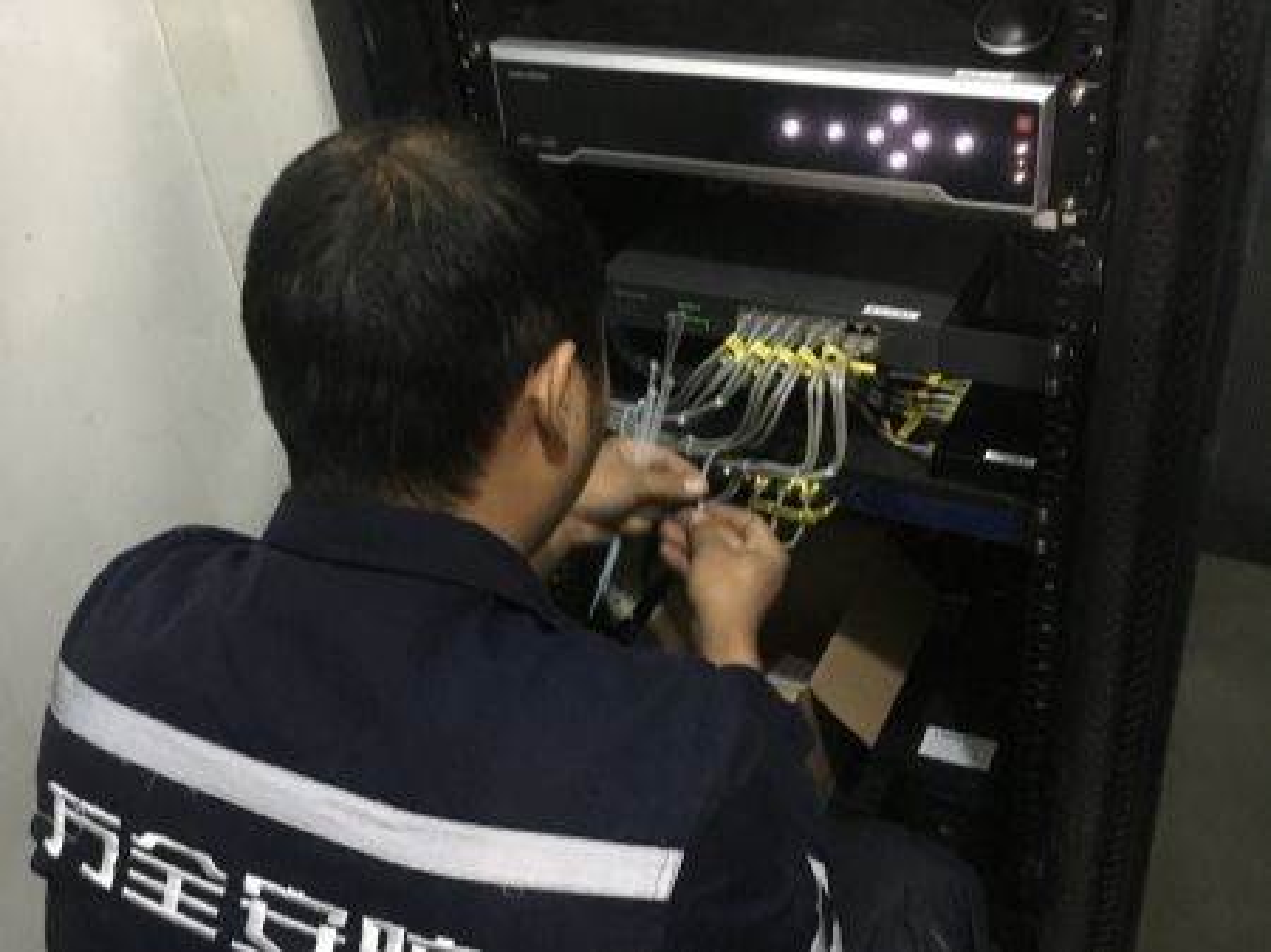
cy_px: 476
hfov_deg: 61.7
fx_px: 1064
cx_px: 636
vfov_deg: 48.2
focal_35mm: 29
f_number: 2.2
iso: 500
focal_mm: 4.15
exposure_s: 1/17
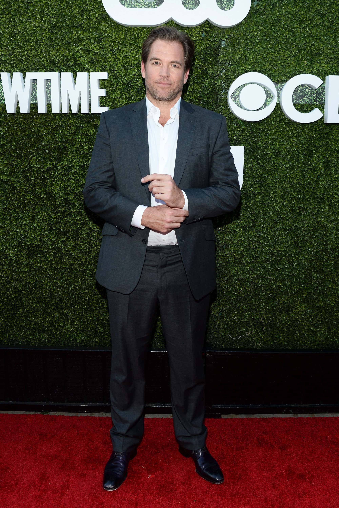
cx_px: 170
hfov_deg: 41.1
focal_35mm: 32
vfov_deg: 58.7
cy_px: 254
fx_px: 452
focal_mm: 32
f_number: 8
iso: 640
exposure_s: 1/250
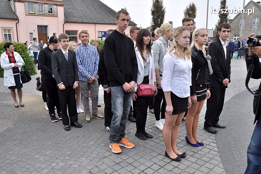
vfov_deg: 47.8
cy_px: 87
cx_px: 130
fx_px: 196
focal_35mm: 27
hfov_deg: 67.4
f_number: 8
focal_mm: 18
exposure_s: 1/250
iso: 500
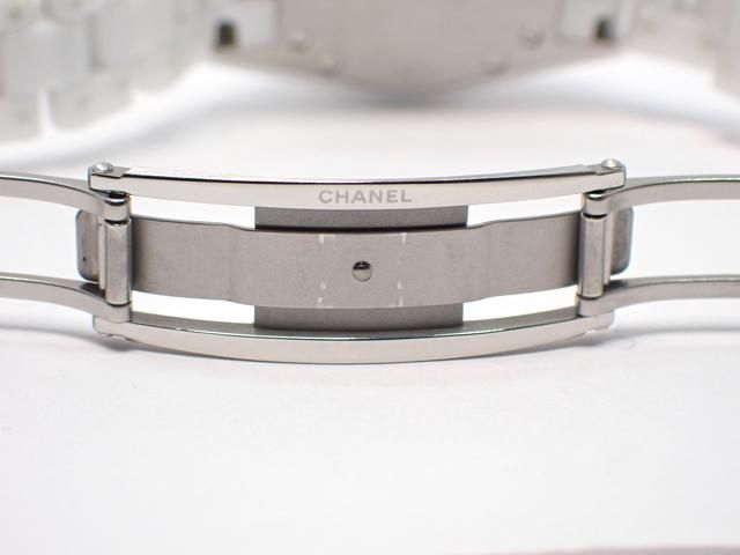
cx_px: 370
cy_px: 278
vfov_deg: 15.7
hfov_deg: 20.9
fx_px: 2009
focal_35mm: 94
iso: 250
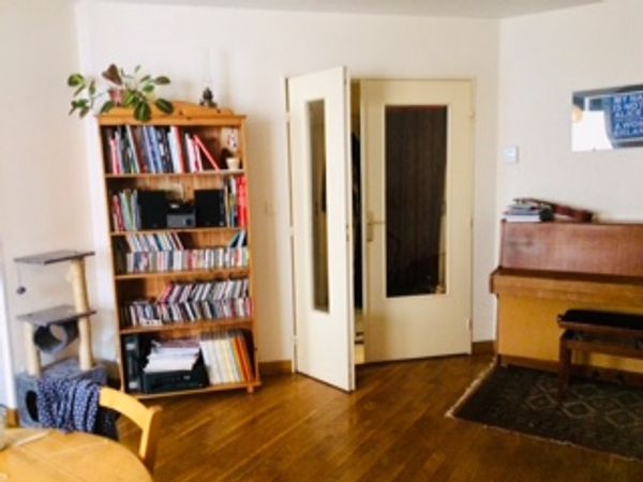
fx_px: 539
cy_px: 241
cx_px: 322
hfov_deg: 61.7
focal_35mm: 29
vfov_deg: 48.2
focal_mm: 4.15
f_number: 2.2
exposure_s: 1/17
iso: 320
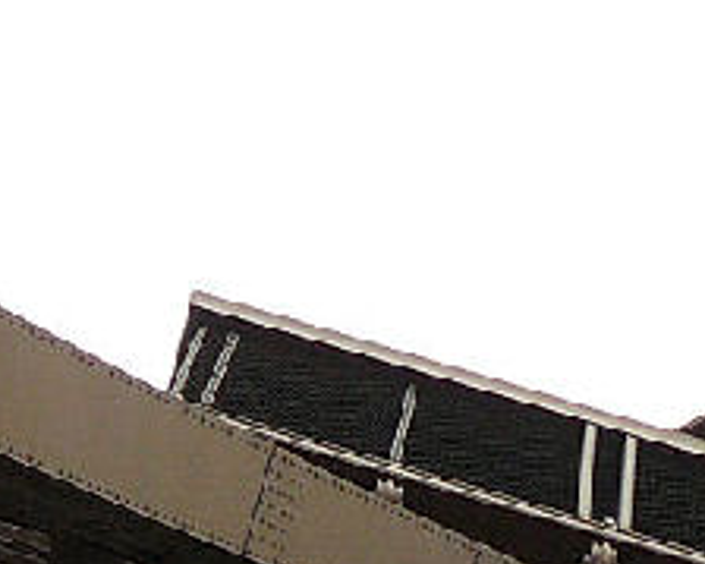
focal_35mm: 156
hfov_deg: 11.9
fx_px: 3254
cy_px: 781
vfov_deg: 9.7
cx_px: 995
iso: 80
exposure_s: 1/800
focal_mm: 5.2
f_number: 2.8
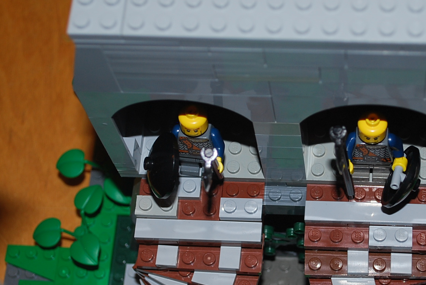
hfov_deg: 23.0
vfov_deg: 15.6
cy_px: 181
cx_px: 282
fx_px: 1043
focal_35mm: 88
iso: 200
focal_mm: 34
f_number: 5
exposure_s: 1/60
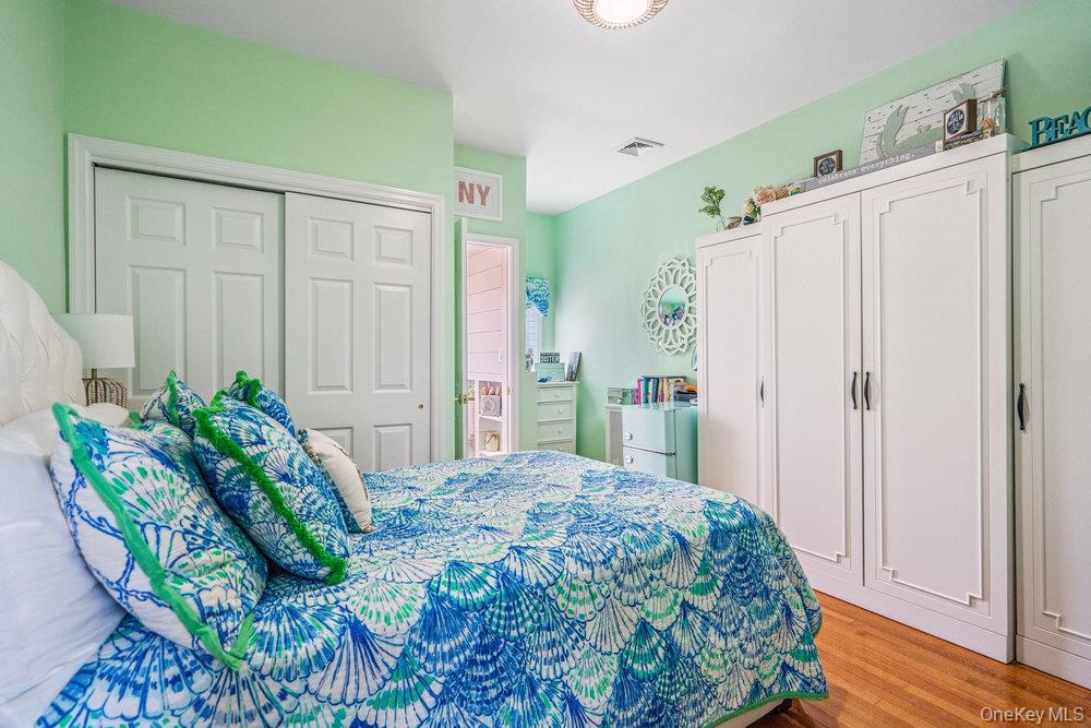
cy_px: 364
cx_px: 546
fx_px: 515
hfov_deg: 93.3
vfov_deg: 70.5
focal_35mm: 17
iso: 1250
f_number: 5.6
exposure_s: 1/80
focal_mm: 17
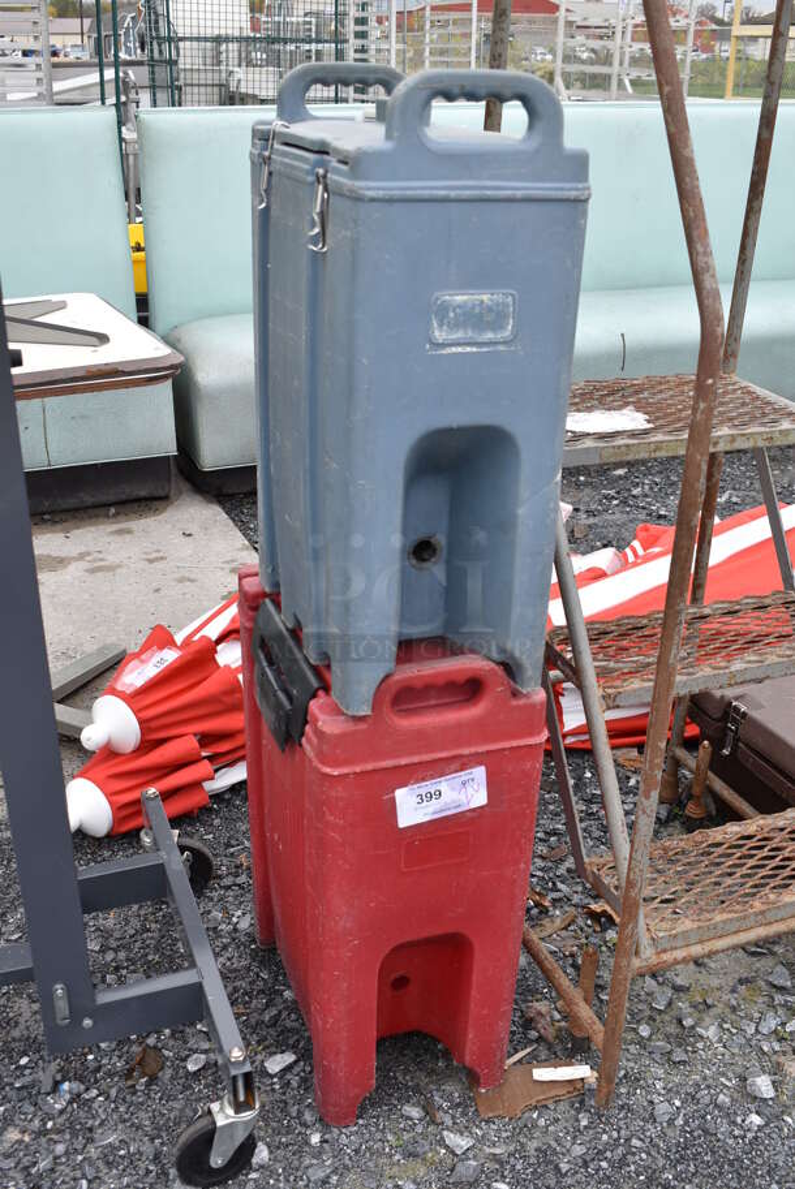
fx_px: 1240
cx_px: 398
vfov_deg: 51.3
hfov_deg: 35.5
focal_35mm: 38
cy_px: 594
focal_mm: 25
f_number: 6.3
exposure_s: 1/250
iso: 200
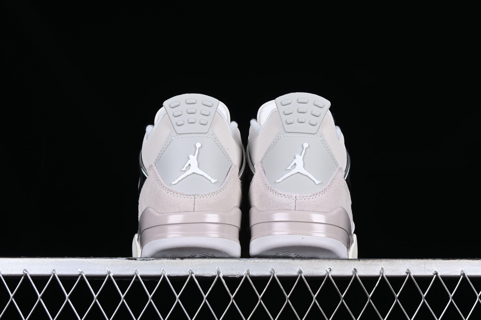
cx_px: 240
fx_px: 1002
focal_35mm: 75
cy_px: 160
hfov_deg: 27.0
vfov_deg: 18.2
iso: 160
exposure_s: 1/80
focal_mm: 50
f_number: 8
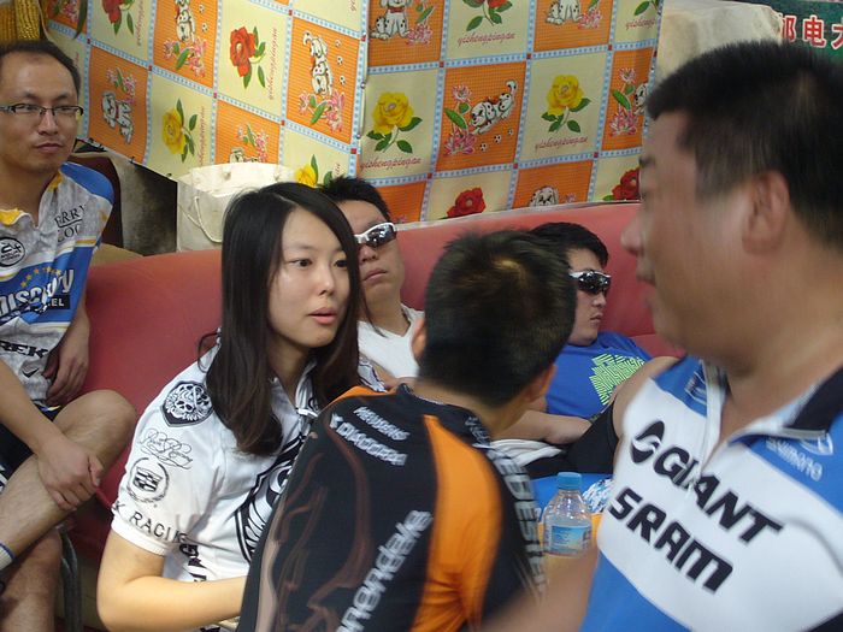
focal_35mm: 142
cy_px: 316
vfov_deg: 10.4
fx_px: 3458
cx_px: 422
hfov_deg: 13.9
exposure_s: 1/15
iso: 100
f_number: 5.6
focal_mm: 16.8
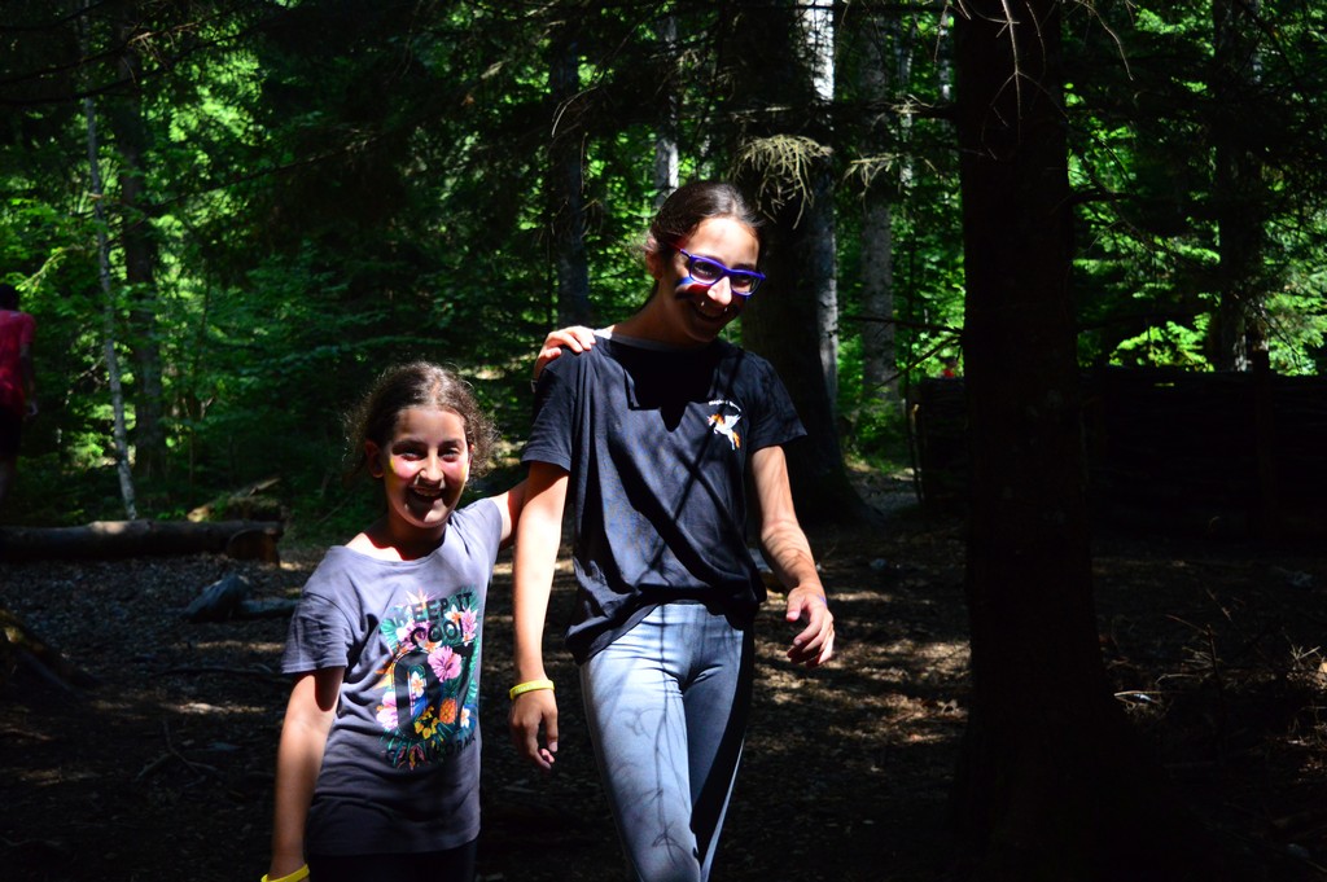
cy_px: 441
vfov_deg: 29.8
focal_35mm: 45
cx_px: 664
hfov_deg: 43.6
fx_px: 1657
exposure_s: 1/2000
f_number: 4.2
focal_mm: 30
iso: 1600
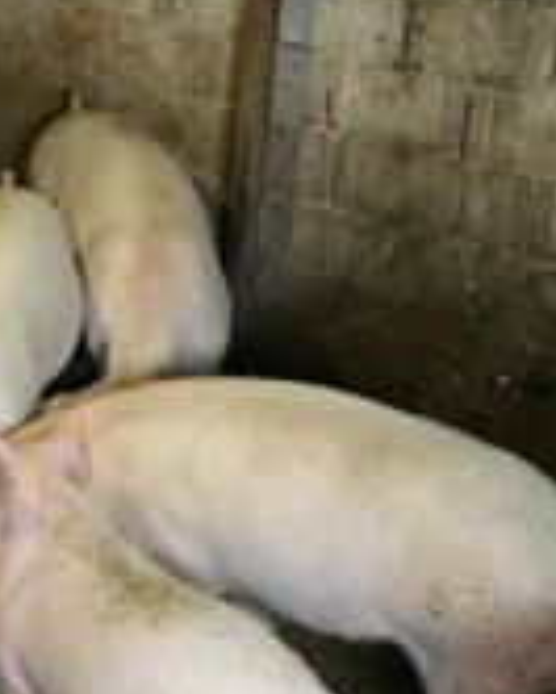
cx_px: -17
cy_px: 376
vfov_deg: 30.9
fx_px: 1254
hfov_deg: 23.8
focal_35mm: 61
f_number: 1.8
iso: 500
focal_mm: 4.25
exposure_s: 1/25
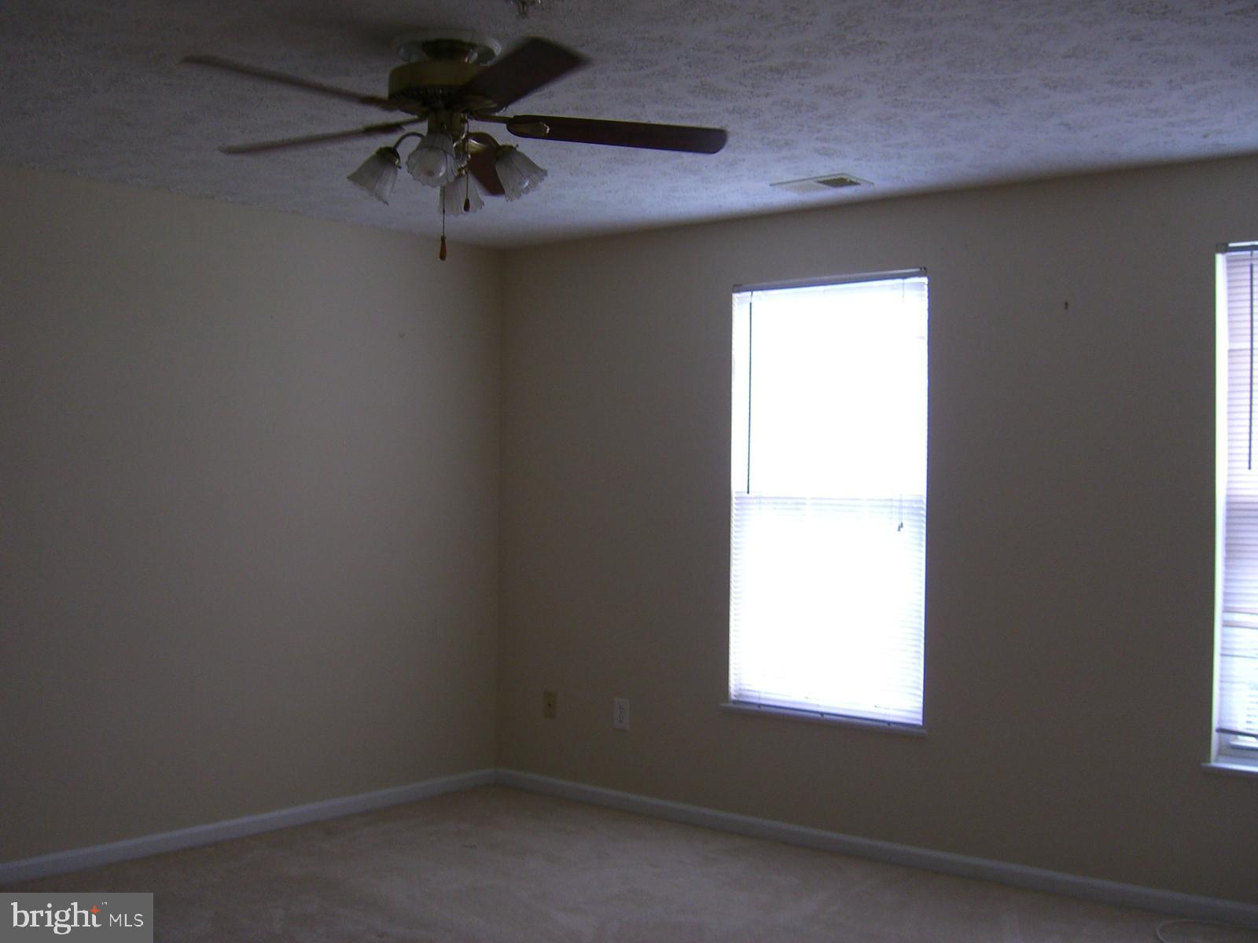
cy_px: 472
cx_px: 629
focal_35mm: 38
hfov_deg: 49.0
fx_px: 1381
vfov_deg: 37.7
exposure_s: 1/80
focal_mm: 7.9
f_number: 2.8
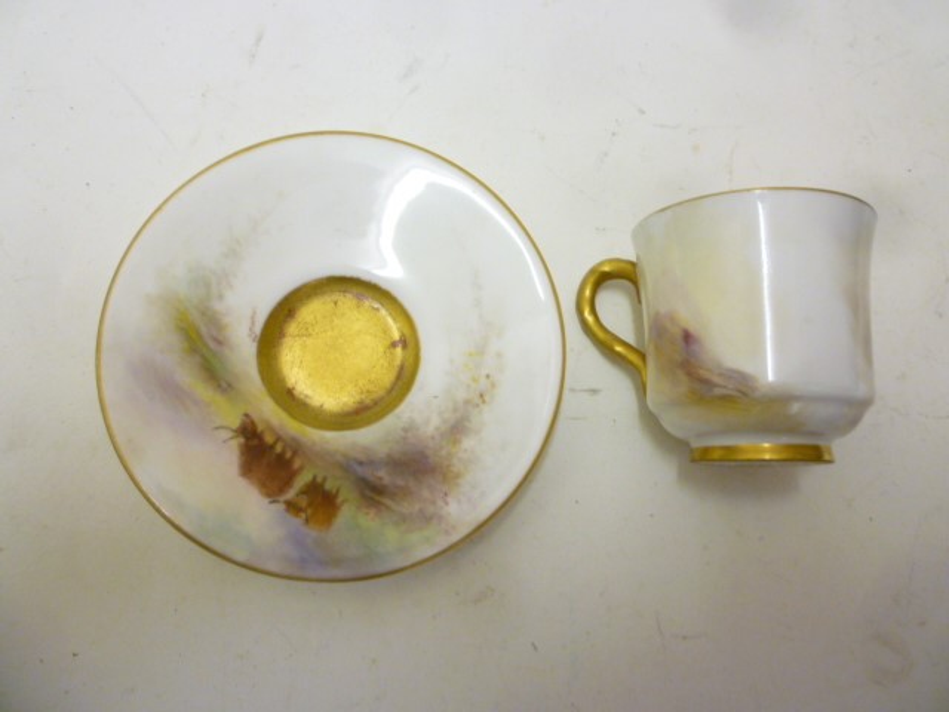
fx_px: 795
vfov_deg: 48.2
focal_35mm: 29
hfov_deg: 61.7
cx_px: 474
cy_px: 356
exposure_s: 1/30
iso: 320
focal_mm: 5.2
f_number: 3.3
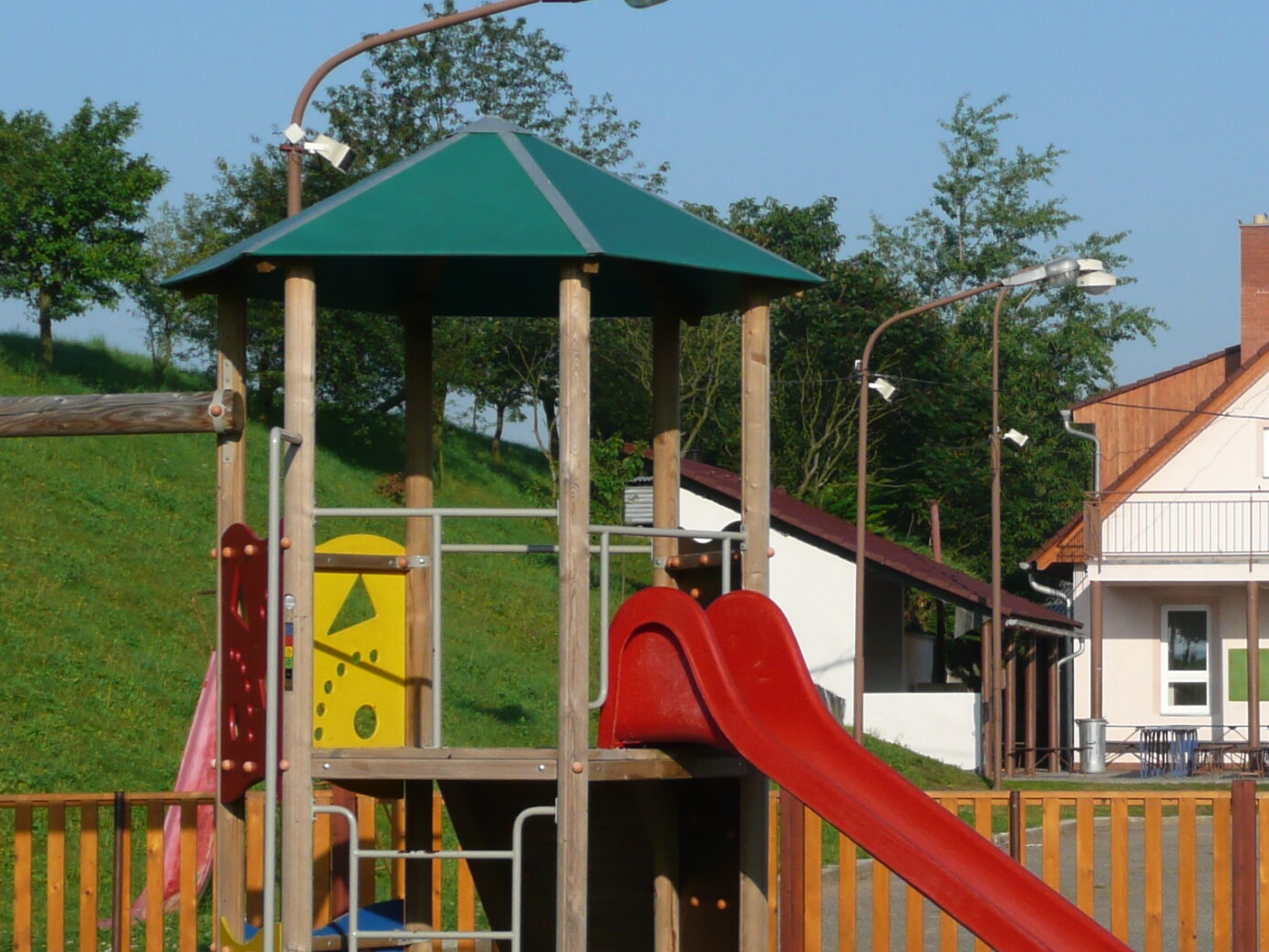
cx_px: 1139
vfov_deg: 13.0
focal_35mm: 114
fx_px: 4179
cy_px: 717
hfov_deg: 17.0
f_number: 4.5
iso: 100
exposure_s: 1/640
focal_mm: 10.2
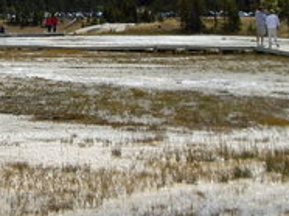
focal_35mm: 131
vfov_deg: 11.2
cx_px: -12
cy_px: -3
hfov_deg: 14.8
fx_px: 1092
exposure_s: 1/640
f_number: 4.3
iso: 50
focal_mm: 6.2
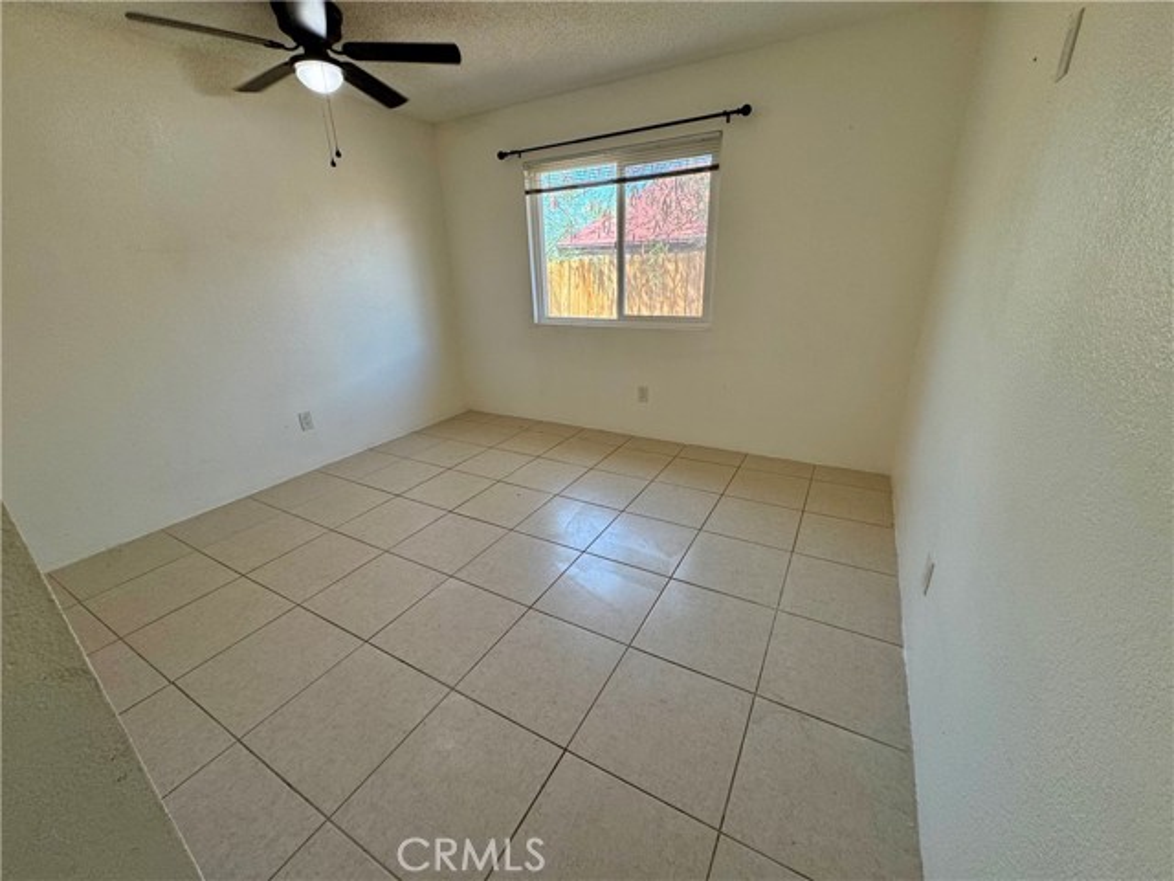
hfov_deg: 102.1
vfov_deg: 85.7
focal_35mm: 14
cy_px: 440
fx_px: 475
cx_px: 587
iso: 125
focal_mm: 2.22
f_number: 2.2
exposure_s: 1/120
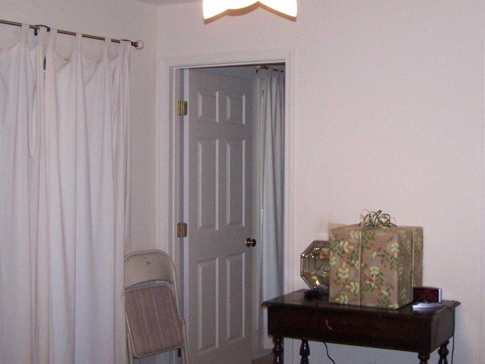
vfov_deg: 25.6
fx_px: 799
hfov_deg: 33.6
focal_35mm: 57
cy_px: 151
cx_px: 304
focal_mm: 6.3
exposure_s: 1/60
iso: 140
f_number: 2.8
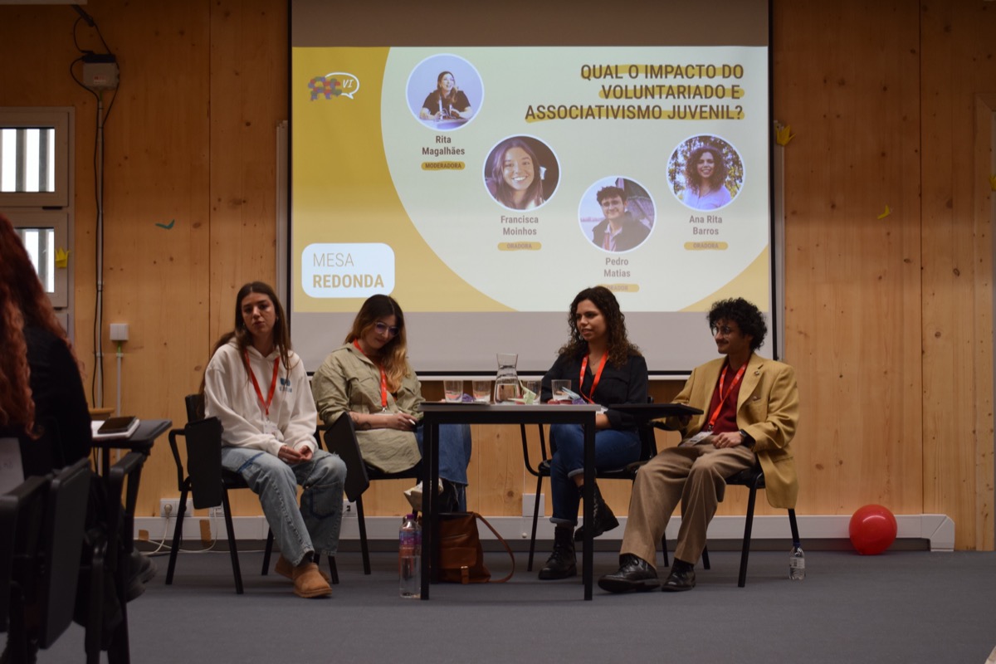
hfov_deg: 33.4
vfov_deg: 22.6
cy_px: 332
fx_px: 1660
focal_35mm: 60
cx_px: 498
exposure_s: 1/60
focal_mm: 40
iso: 560
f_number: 5
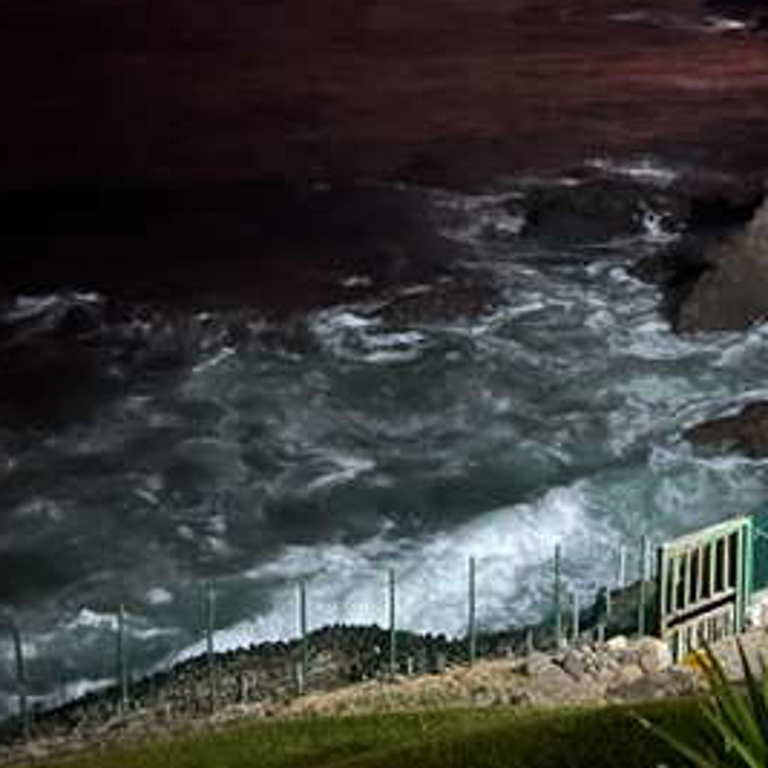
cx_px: 653
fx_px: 1381
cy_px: 213
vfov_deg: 30.7
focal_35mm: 55
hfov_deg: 30.1
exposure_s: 1/15
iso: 2500
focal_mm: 5.7
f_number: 1.5
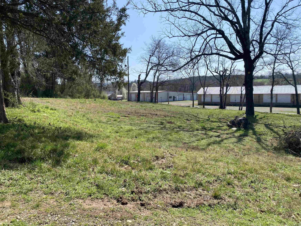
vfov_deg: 53.1
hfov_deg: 67.3
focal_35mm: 26
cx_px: 150
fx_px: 226
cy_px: 113
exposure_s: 1/2571
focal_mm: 4.25
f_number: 1.8
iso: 32
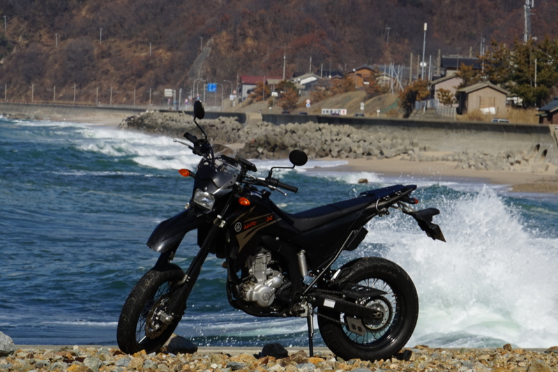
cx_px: 279
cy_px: 186
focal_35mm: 271
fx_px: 4199
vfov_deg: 5.1
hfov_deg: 7.6
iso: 100
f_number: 20
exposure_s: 1/100
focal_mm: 181
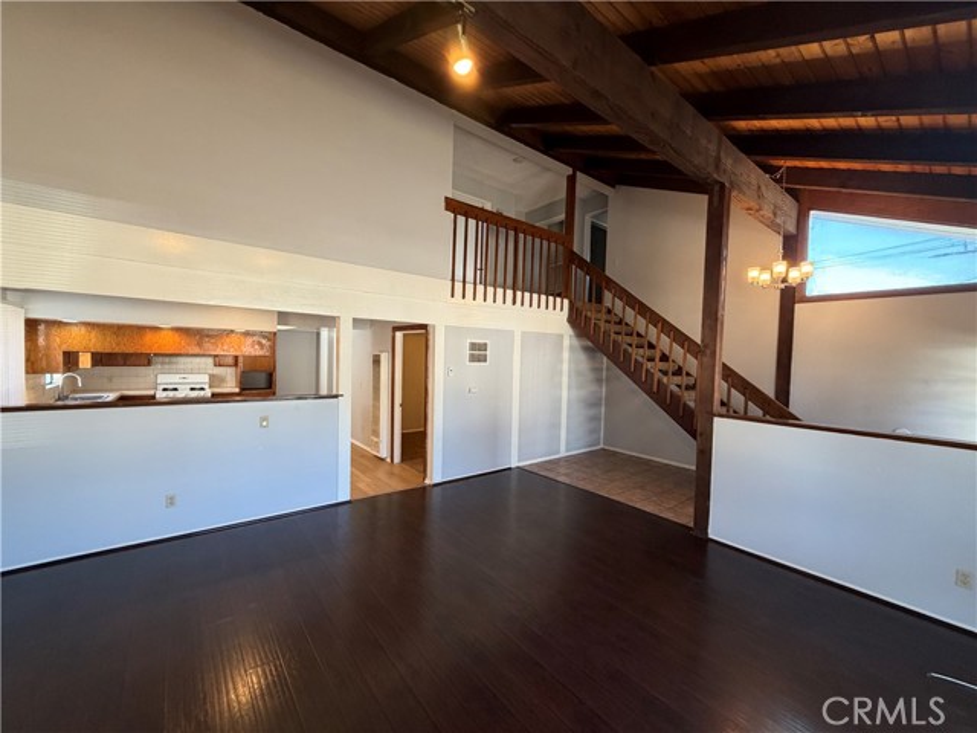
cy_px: 366
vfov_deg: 85.7
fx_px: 395
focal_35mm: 14
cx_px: 488
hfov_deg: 102.1
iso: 250
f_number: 2.2
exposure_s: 1/60
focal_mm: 2.22
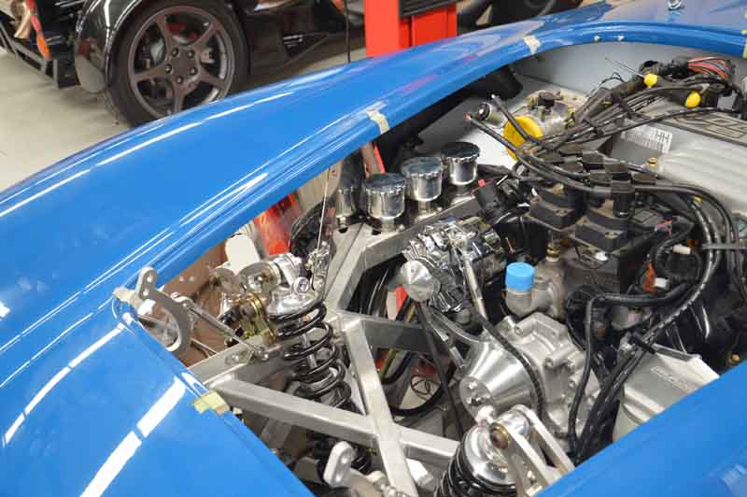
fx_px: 809
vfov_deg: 34.2
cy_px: 248
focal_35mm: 39
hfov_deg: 49.6
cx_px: 374
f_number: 4.5
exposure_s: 1/80
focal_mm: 26
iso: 400
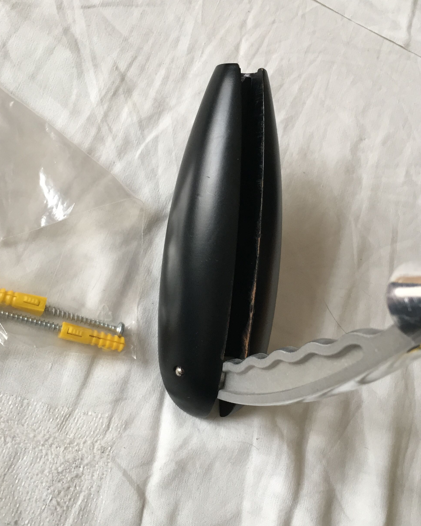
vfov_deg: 47.9
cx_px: 193
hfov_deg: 39.1
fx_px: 592
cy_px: 268
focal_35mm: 38
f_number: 2.2
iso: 80
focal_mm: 4.15
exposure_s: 1/33
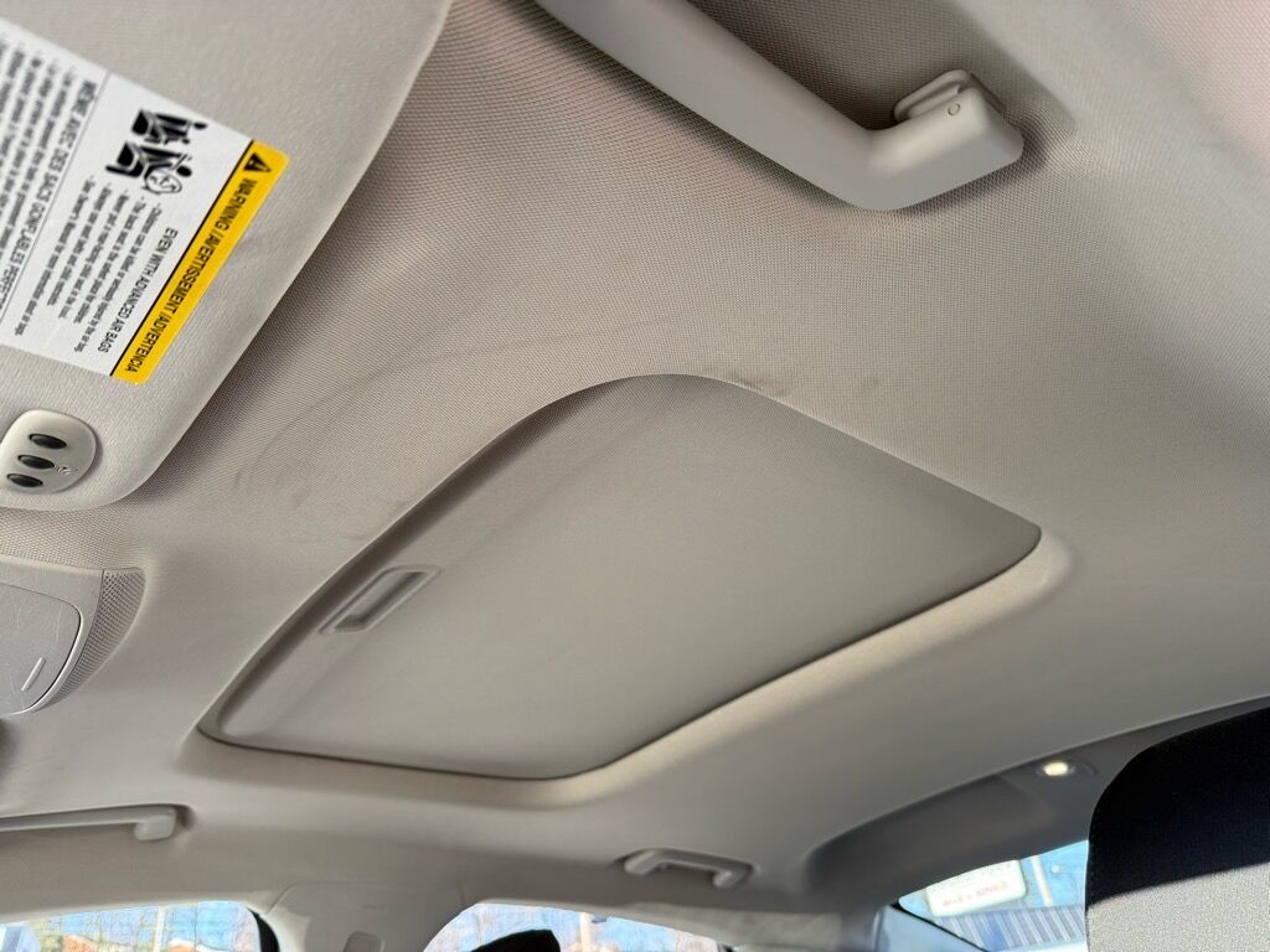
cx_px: 635
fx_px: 881
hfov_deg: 71.6
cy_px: 476
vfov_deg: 56.8
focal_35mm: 24
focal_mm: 6.76
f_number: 1.78
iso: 160
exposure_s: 1/237
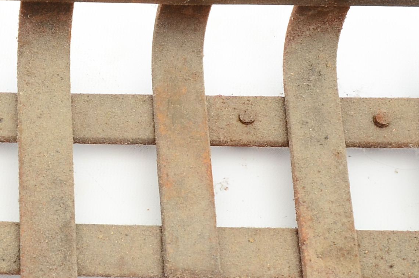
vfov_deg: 12.1
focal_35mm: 112
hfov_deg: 17.4
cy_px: 251
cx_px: -102
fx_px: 1297
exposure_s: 1/80
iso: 320
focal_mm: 23
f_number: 10
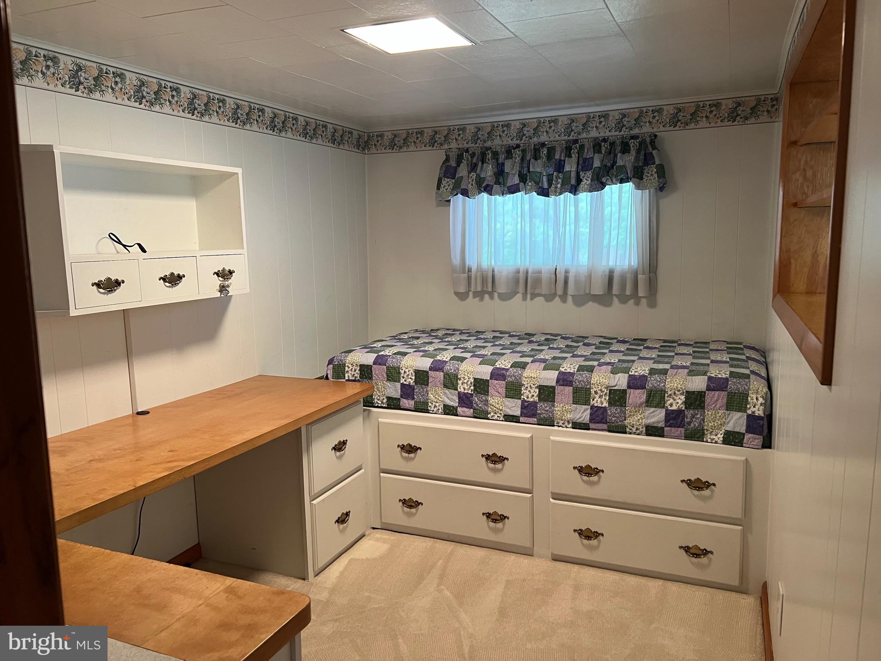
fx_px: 662
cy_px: 330
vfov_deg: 53.1
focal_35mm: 26
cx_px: 440
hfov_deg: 67.3
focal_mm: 5.7
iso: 200
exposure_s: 1/60
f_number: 1.5
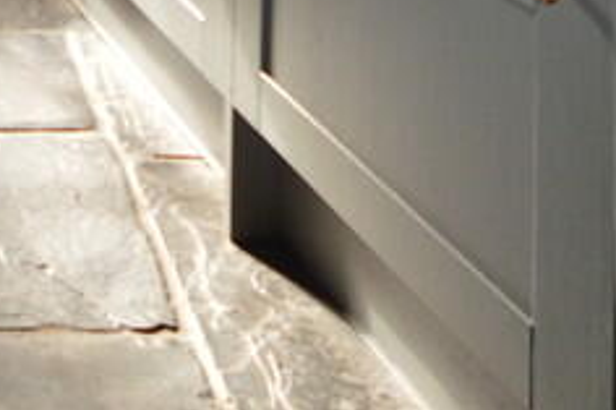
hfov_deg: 27.9
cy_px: -469
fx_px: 1111
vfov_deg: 15.5
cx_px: -84
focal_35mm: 65
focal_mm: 10
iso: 400
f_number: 4
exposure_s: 1/100
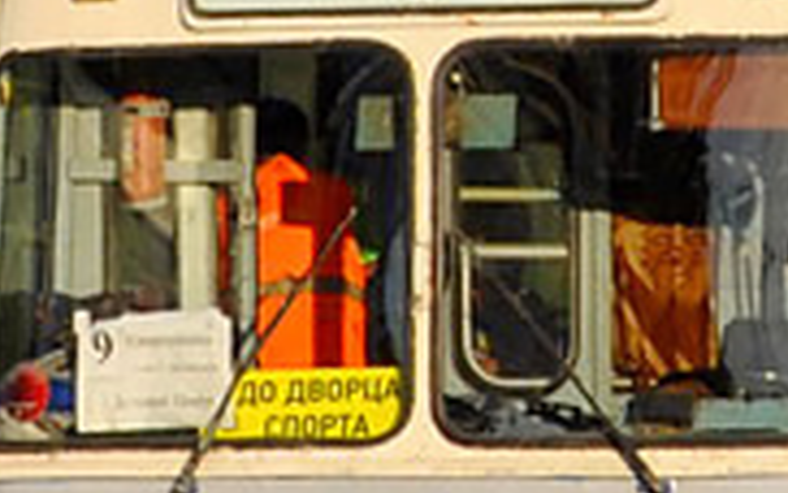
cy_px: -240
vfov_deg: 4.3
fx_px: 6490
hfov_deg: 6.9
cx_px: 727
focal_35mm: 302
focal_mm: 30
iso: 200
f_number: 8
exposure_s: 1/500
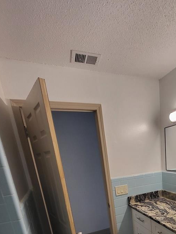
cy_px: 199
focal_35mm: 23
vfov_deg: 64.6
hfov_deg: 55.8
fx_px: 156
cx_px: 134
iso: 125
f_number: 2.2
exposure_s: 1/60
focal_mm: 1.74
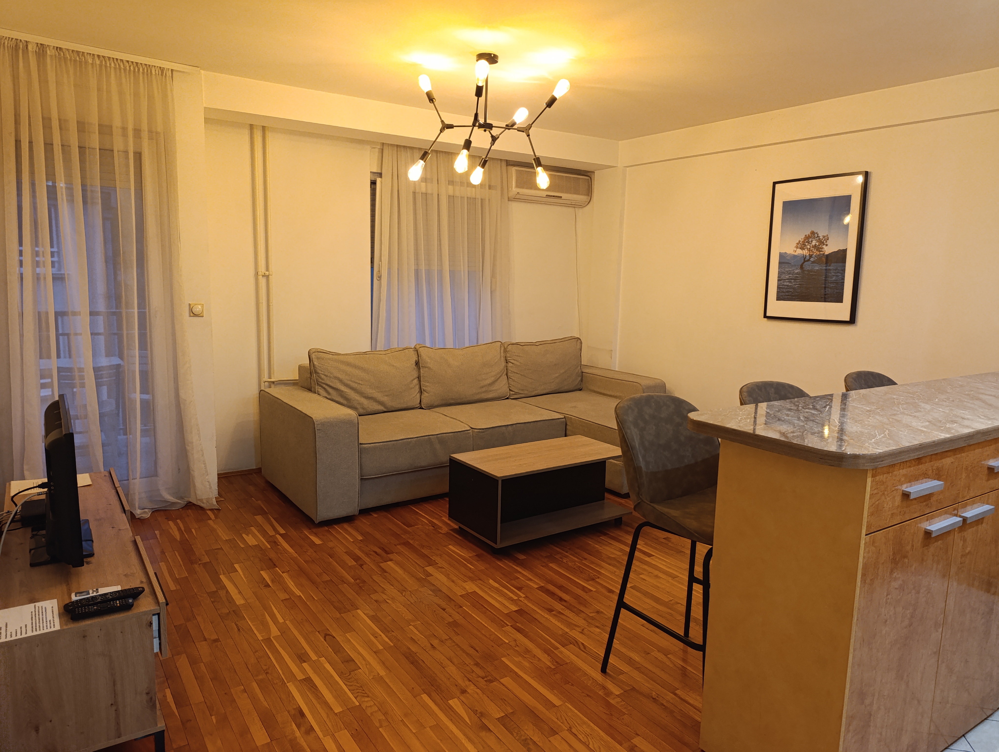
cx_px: 500
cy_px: 376
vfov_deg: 59.0
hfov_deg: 73.8
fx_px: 665
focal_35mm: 23
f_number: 1.6
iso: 1250
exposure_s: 1/100
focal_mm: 6.14
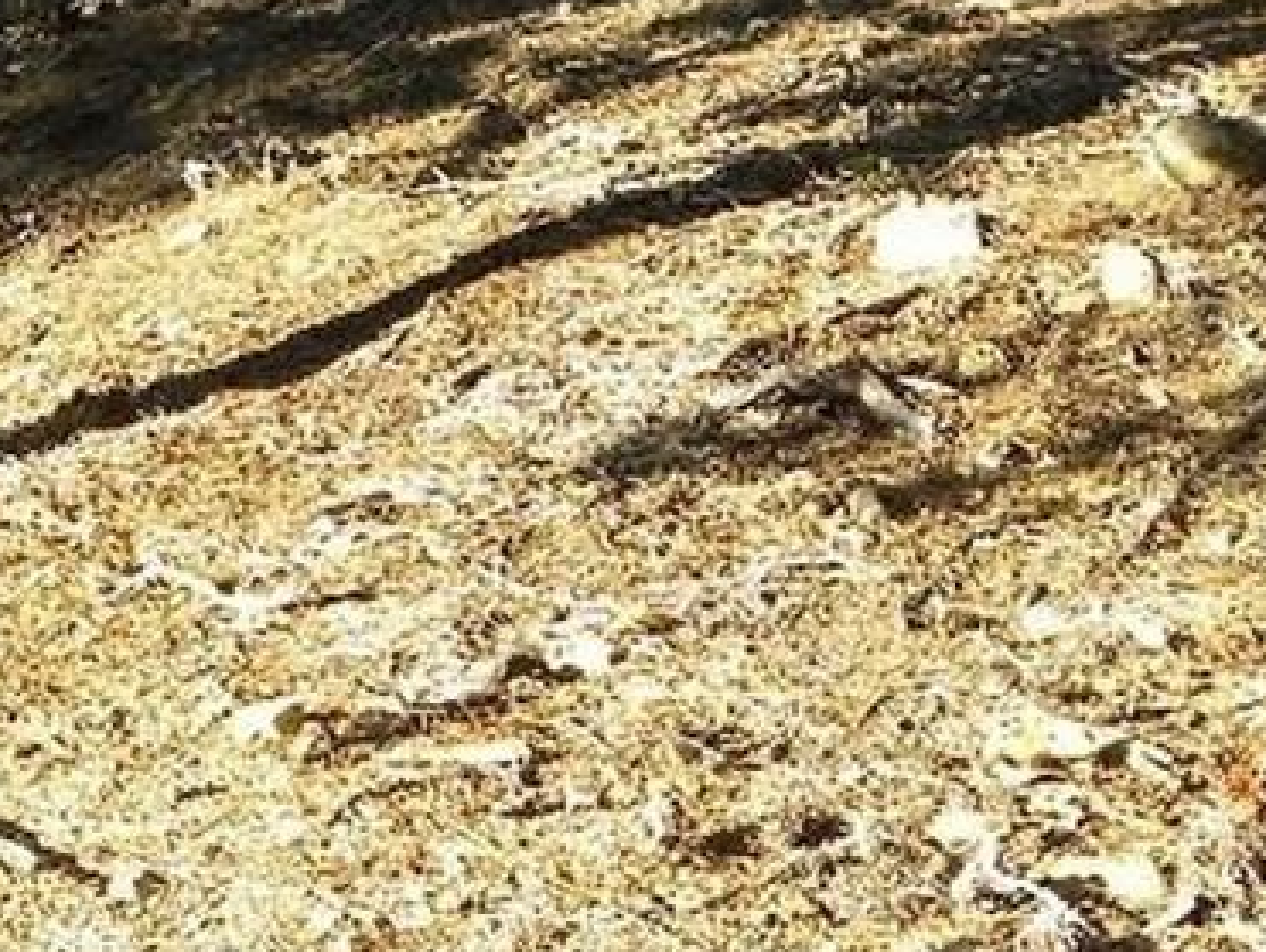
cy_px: 150
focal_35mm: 91
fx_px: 3331
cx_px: 130
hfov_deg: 21.1
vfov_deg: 16.1
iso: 64
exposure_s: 1/122
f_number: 4
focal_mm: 5.9
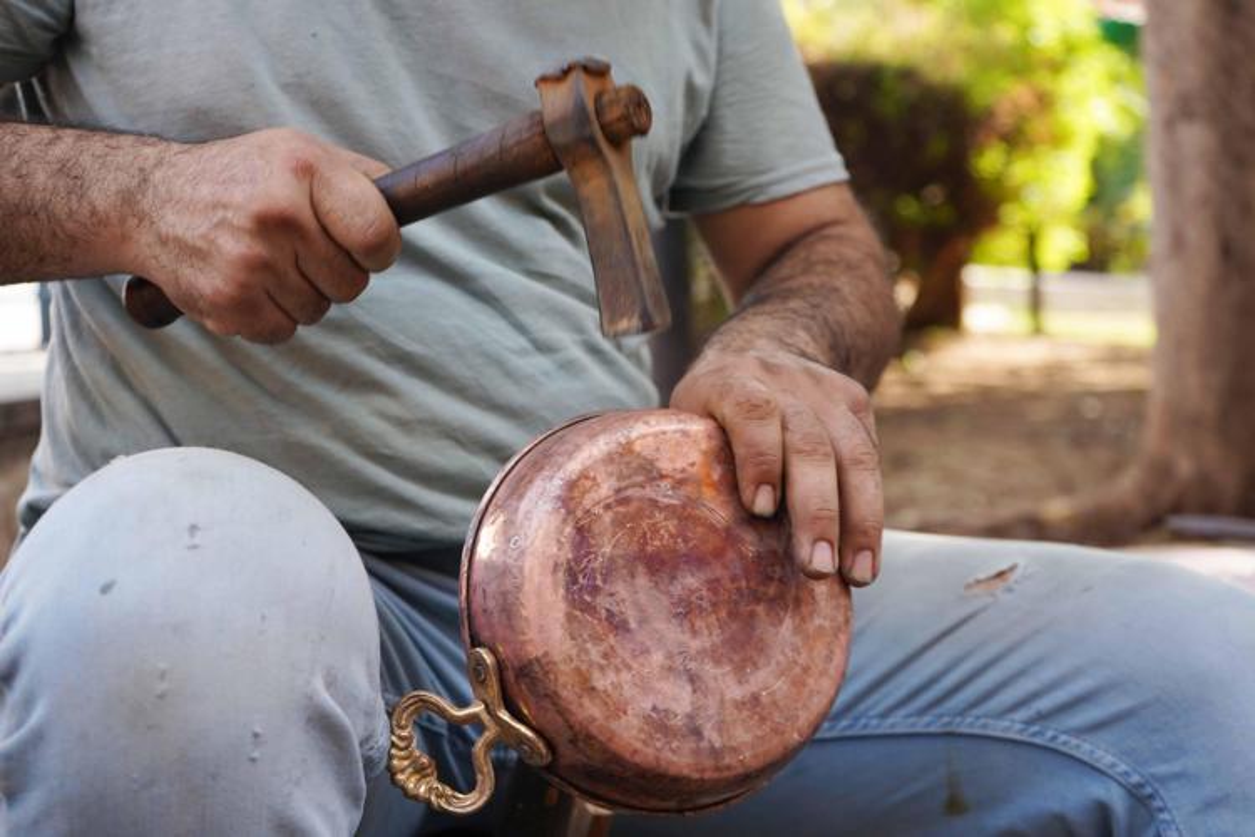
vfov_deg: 26.5
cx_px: 628
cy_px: 418
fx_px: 1778
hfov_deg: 38.9
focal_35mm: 51
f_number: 4.5
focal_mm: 51
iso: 250
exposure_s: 1/160
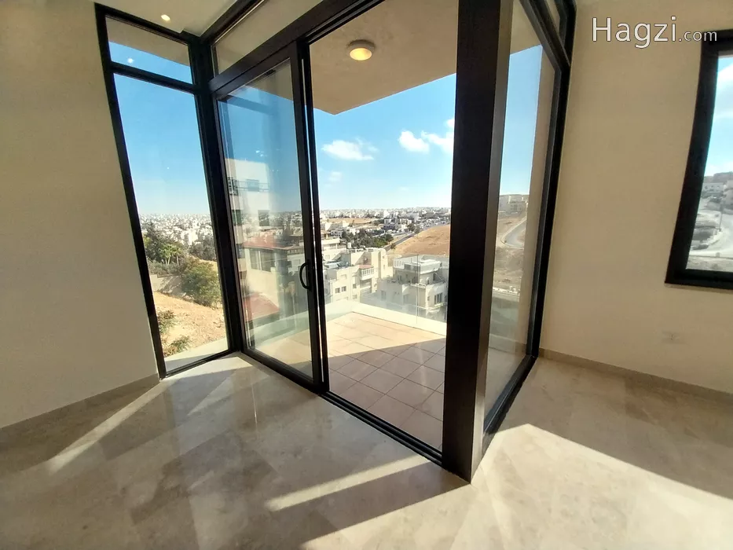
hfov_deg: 106.2
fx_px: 275
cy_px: 275
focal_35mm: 13
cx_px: 366
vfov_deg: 89.9
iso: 64
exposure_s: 1/1281
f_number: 2.2
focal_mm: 1.3
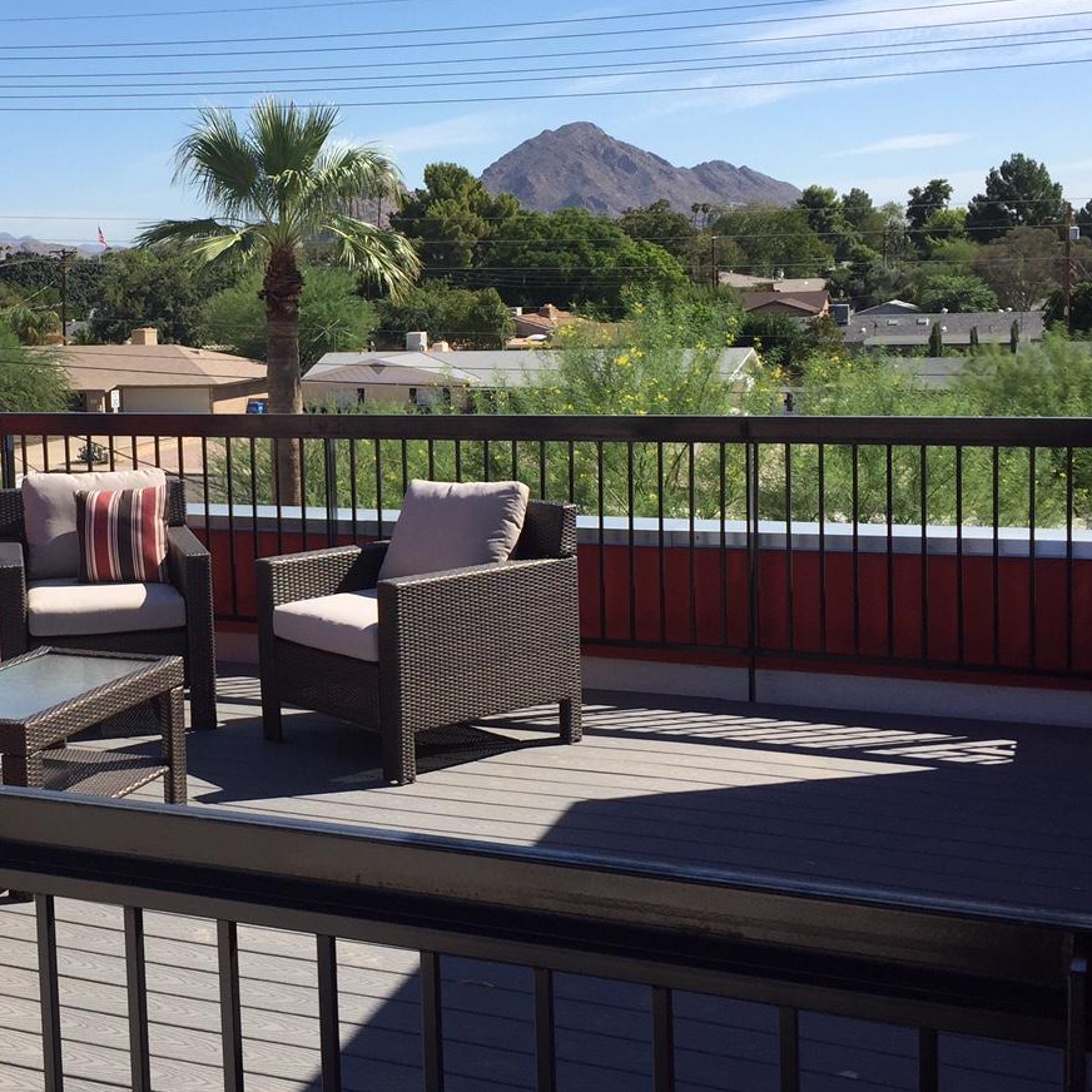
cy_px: 461
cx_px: 238
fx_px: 1713
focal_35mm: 48
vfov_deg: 35.3
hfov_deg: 34.4
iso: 32
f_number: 2.2
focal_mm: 4.15
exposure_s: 1/1647
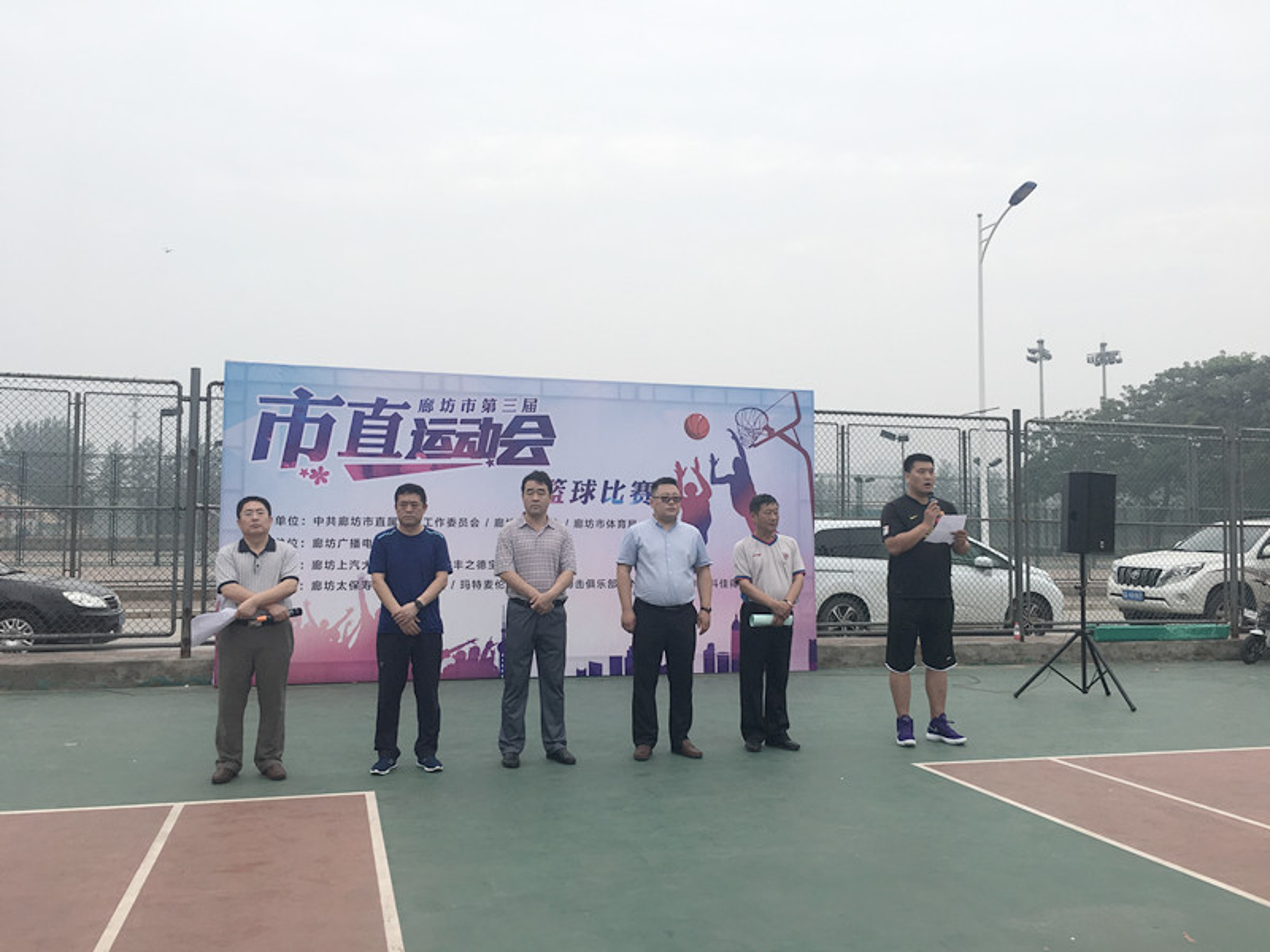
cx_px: 635
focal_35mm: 29
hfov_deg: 61.7
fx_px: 1064
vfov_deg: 48.2
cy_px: 476
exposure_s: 1/905
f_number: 2.2
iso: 25
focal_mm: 4.15
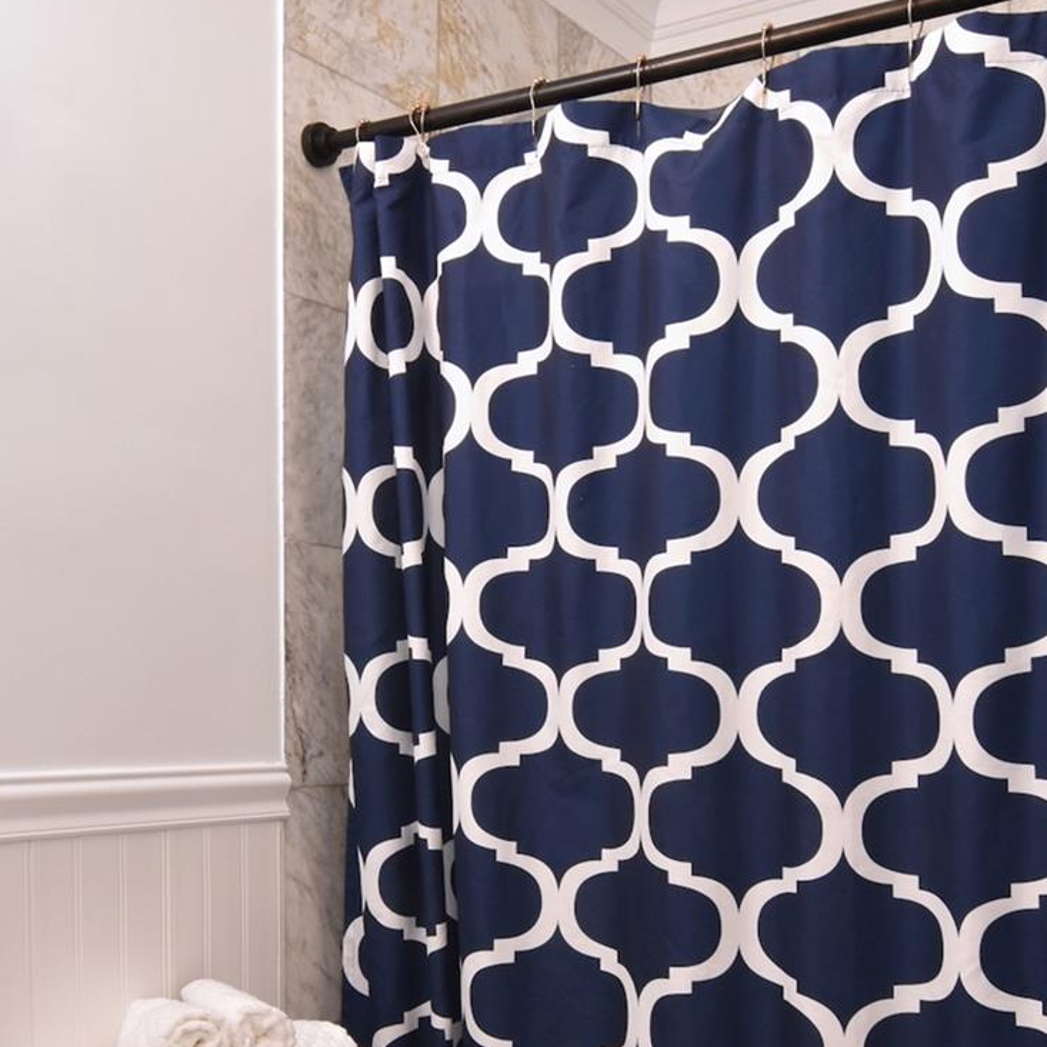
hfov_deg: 42.1
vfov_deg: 42.4
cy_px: 638
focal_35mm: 39
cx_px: 350
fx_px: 1341
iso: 640
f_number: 11
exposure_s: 1/50
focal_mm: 11
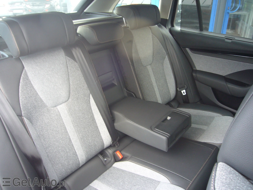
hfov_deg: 63.4
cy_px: 95
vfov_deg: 49.7
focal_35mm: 28
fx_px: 205
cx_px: 126
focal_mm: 4.6
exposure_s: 1/15
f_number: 2.8
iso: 100
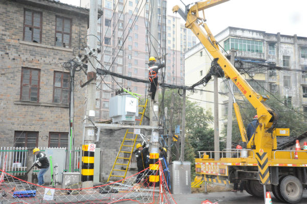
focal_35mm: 40
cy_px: 102
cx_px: 154
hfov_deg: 48.5
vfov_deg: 33.3
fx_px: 341
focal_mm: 40
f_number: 18
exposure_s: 1/320
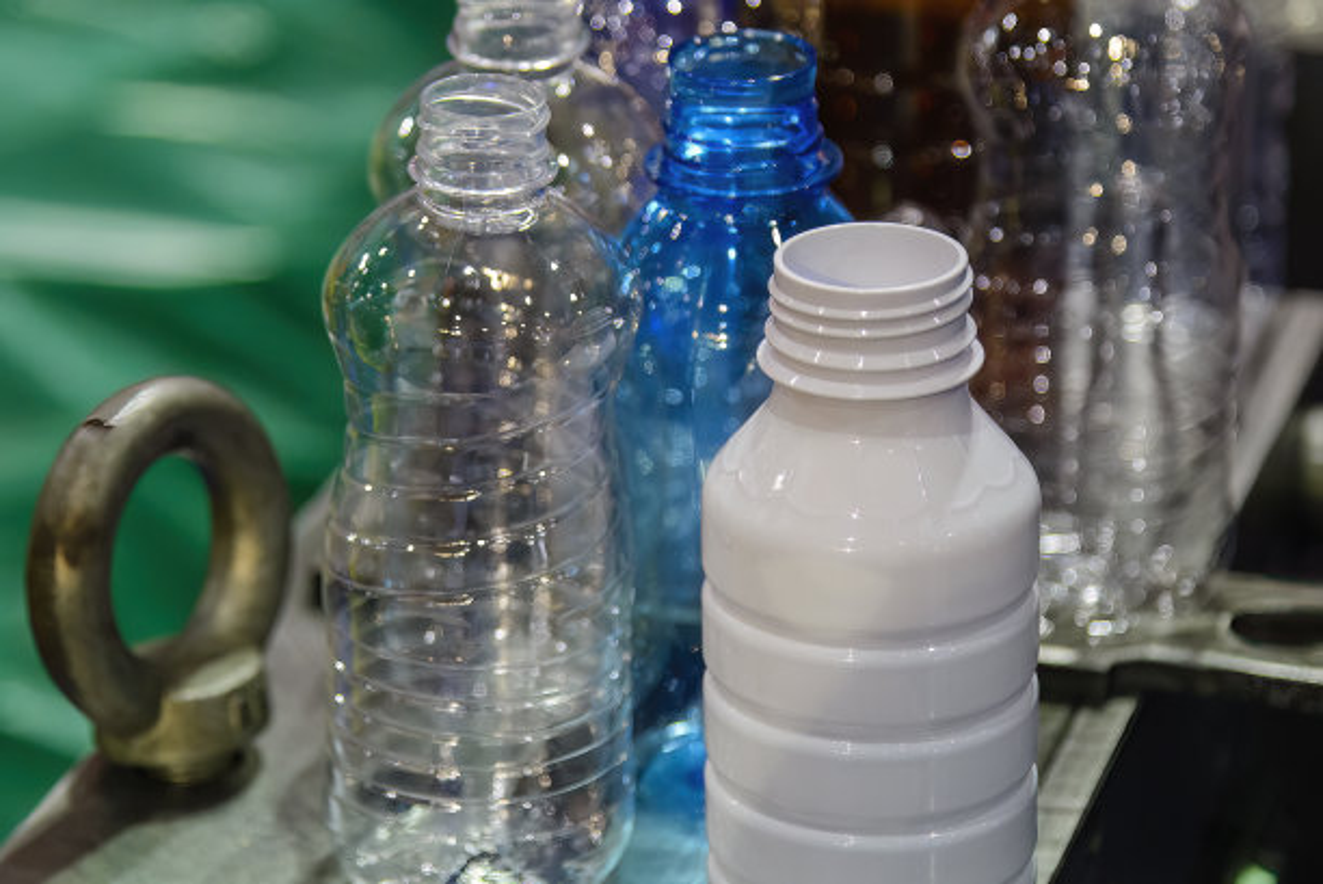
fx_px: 4119
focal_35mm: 112
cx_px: 662
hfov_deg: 18.2
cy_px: 442
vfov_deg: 12.3
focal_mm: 112
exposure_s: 1/250
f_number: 4
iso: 1600
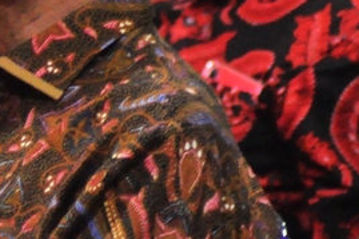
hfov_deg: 2.9
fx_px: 7056
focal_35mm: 708
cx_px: -188
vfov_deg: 1.9
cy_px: -9
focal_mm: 110
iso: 2000
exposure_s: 1/100
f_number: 4.5
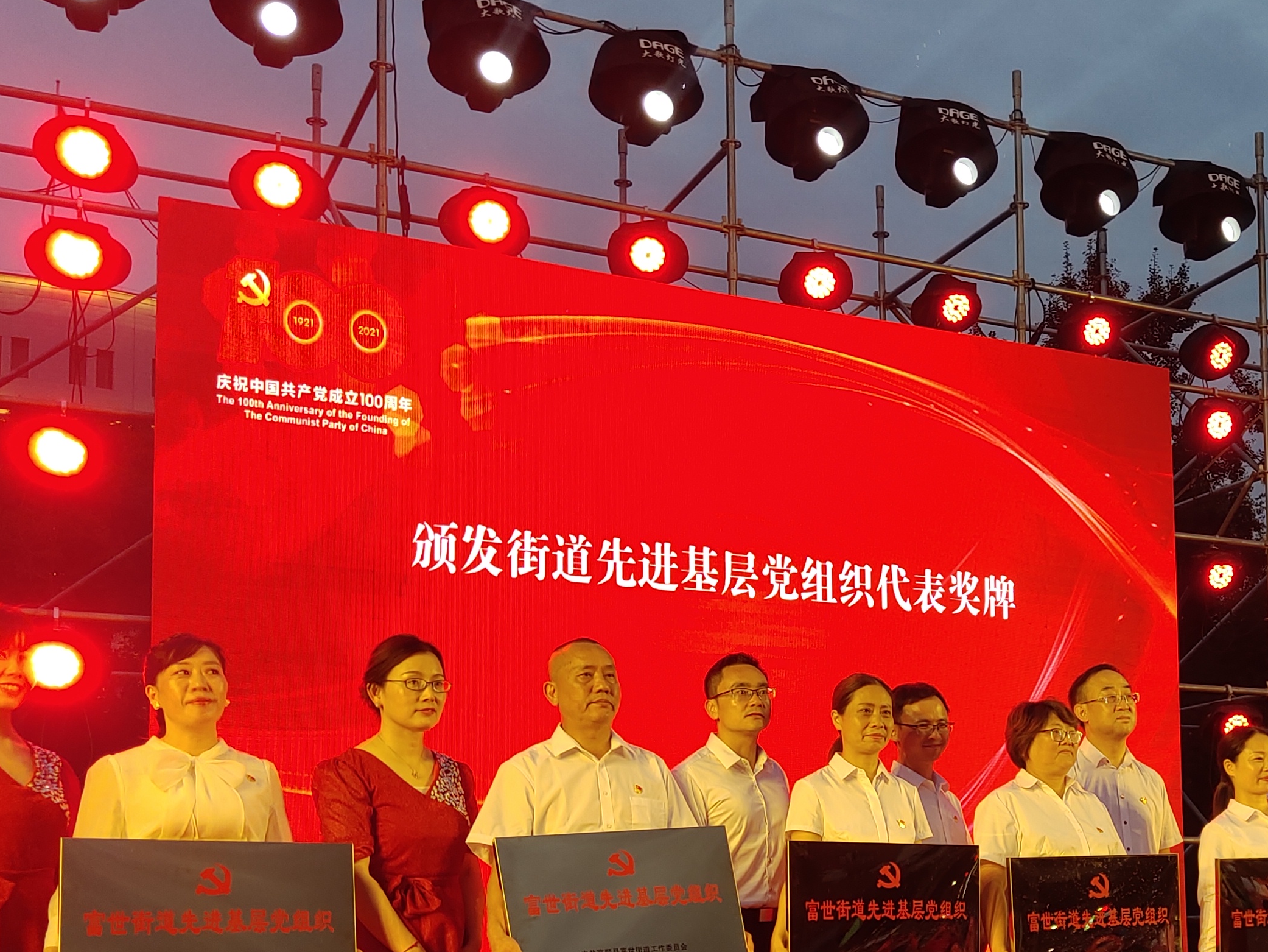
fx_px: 1759
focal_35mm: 48
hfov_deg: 38.5
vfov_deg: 29.6
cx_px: 973
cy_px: 765
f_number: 1.8
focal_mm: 4.71
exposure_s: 1/148
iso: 50
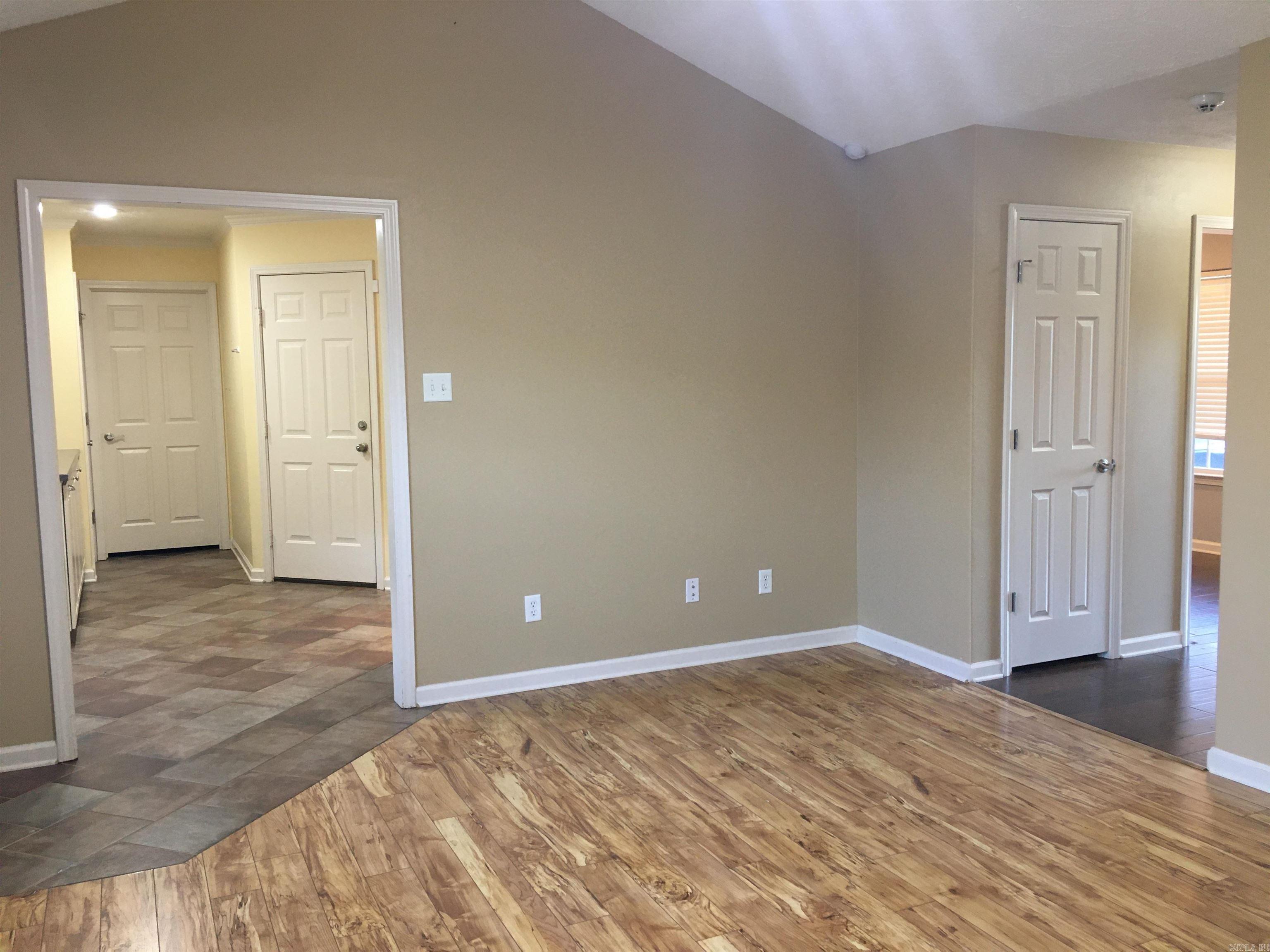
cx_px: 635
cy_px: 476
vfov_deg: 48.2
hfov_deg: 61.7
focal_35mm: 29
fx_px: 1064
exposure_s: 1/30
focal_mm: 4.15
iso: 100
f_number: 2.2
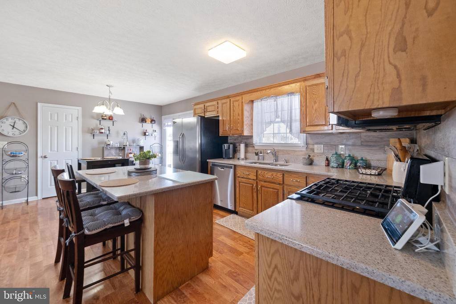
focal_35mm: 14
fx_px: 177
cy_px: 152
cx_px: 228
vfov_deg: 81.2
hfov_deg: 104.2
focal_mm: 9.2
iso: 800
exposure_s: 1/9
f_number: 7.1
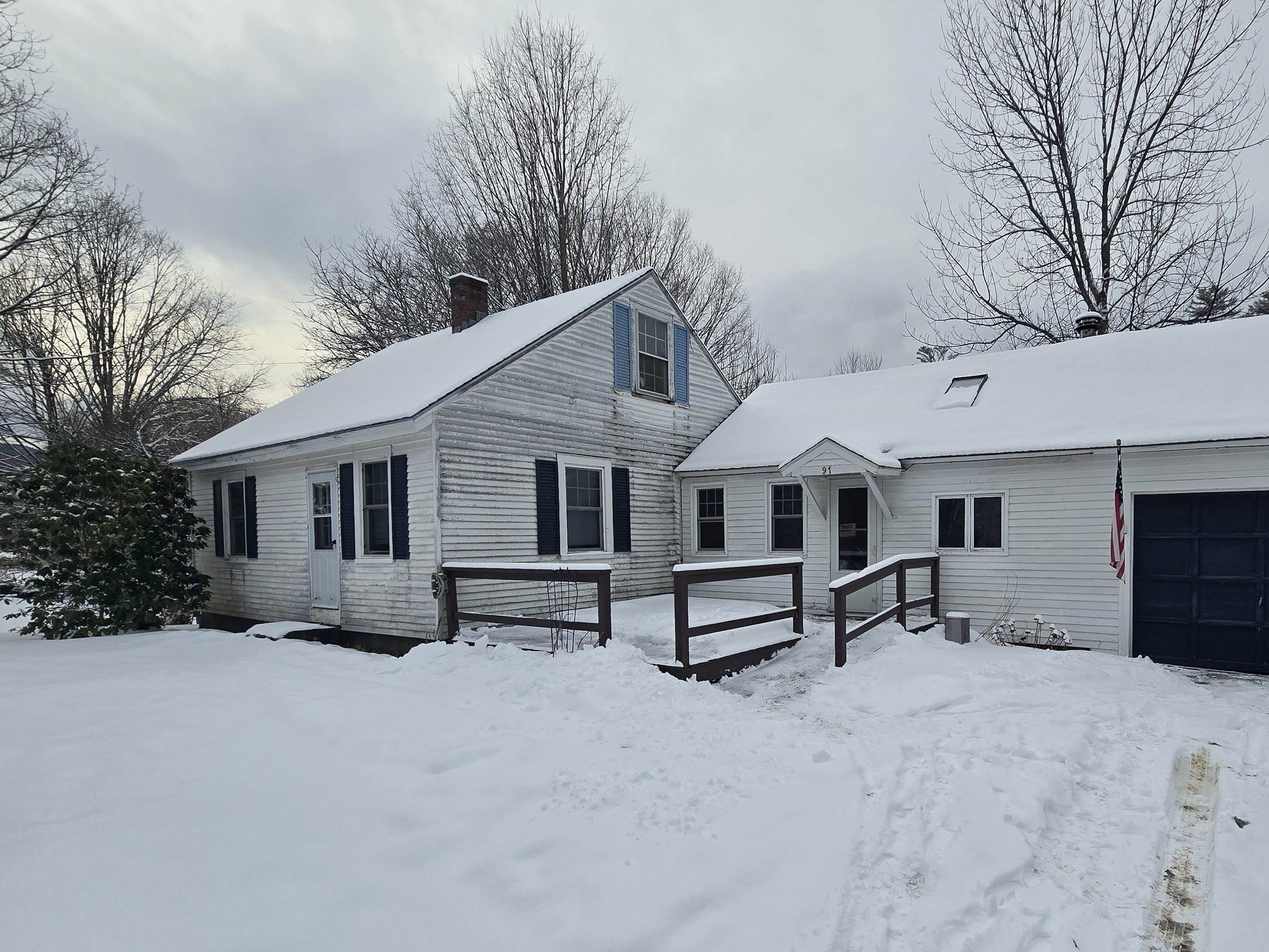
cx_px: 815
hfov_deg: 88.7
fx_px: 623
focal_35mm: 17
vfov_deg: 73.8
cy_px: 580
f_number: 2.2
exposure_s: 1/2010
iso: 50
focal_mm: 2.2
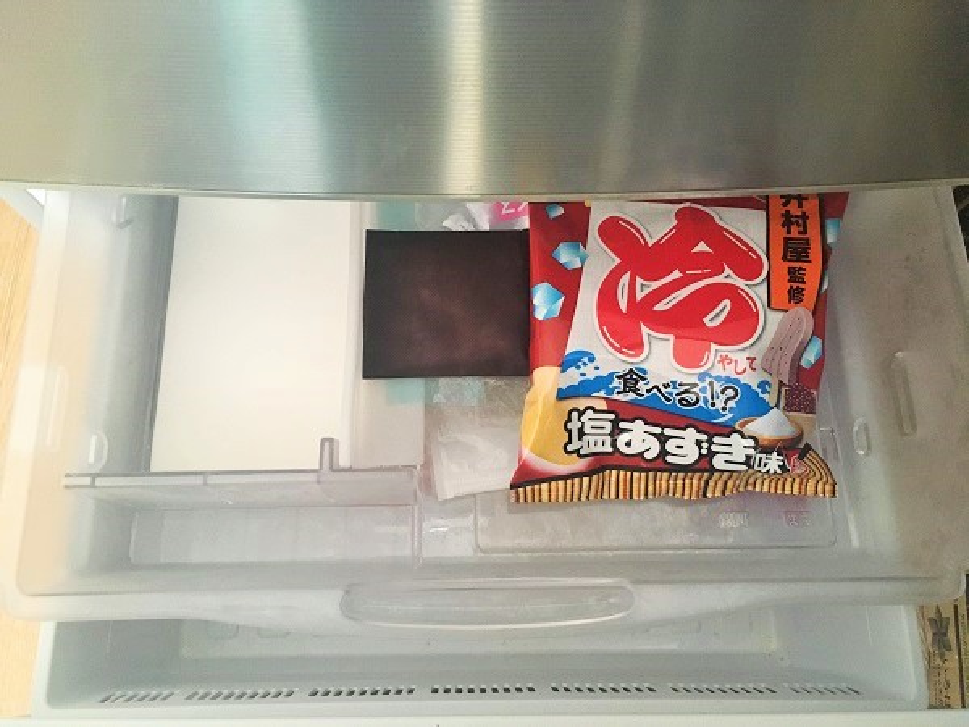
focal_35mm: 29
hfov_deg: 61.7
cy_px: 364
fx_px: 812
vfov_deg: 48.2
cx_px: 484
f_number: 2.2
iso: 250
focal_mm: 4.15
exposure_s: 1/30
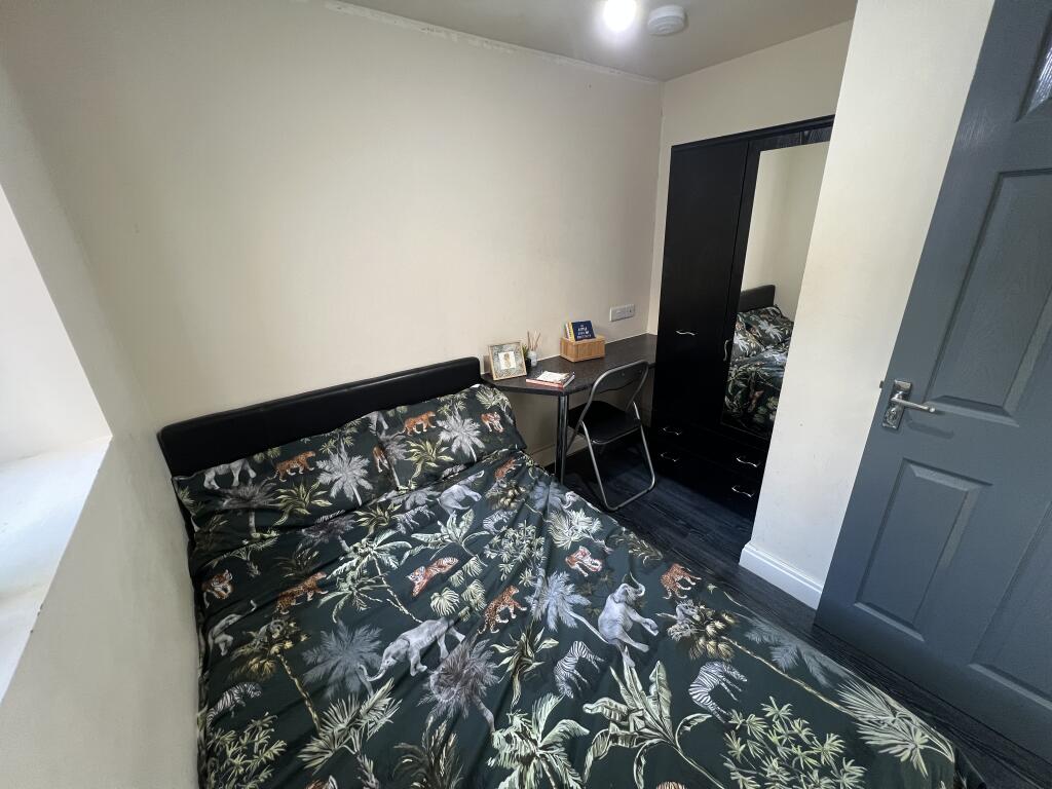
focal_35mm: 13
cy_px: 394
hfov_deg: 106.2
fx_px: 395
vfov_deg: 89.9
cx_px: 526
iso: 200
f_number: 1.8
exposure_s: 1/50
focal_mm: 1.57
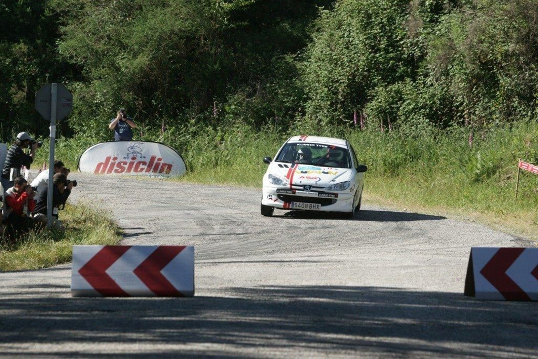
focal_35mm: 200
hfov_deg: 10.3
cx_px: 269
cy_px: 180
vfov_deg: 6.9
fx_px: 2989
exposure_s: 1/1600
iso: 800
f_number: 7.1
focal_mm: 200
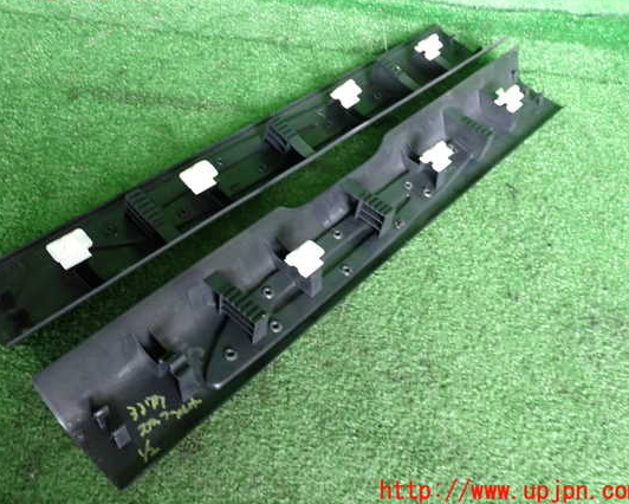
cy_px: 240
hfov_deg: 54.2
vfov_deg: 44.6
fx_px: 615
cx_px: 292
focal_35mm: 33
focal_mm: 5.4
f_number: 2.3
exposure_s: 1/30
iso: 500
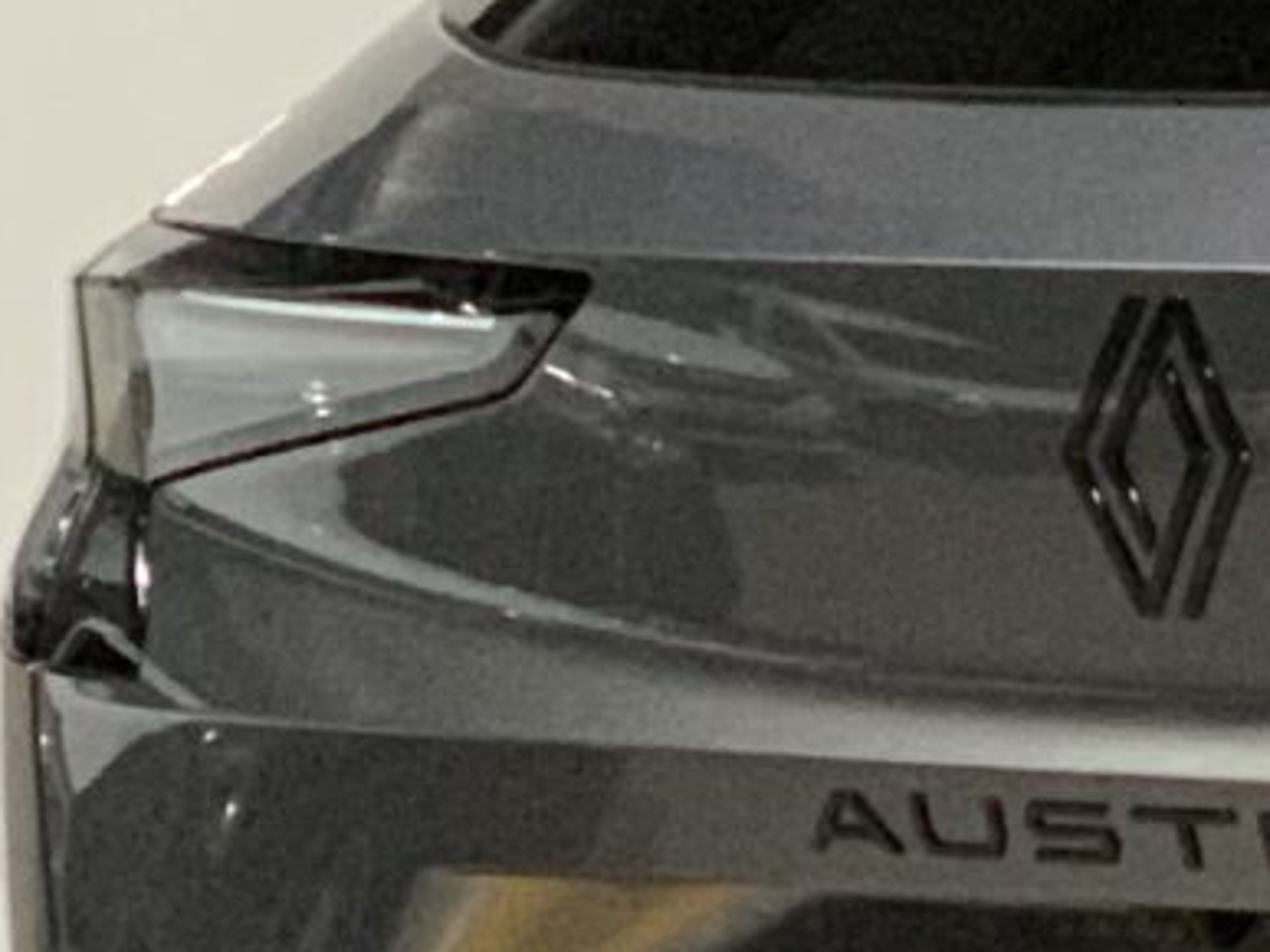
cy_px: 1060
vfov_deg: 4.3
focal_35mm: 344
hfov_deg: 5.5
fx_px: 12617
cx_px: 3383
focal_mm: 6
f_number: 2.4
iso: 320
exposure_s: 1/50
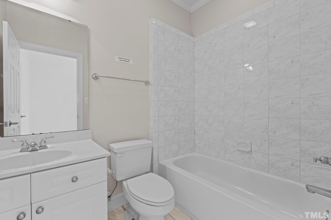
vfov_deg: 77.3
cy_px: 110
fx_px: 138
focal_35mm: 15
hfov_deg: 100.4
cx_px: 166
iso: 400
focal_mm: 15
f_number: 6.3
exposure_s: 1/5
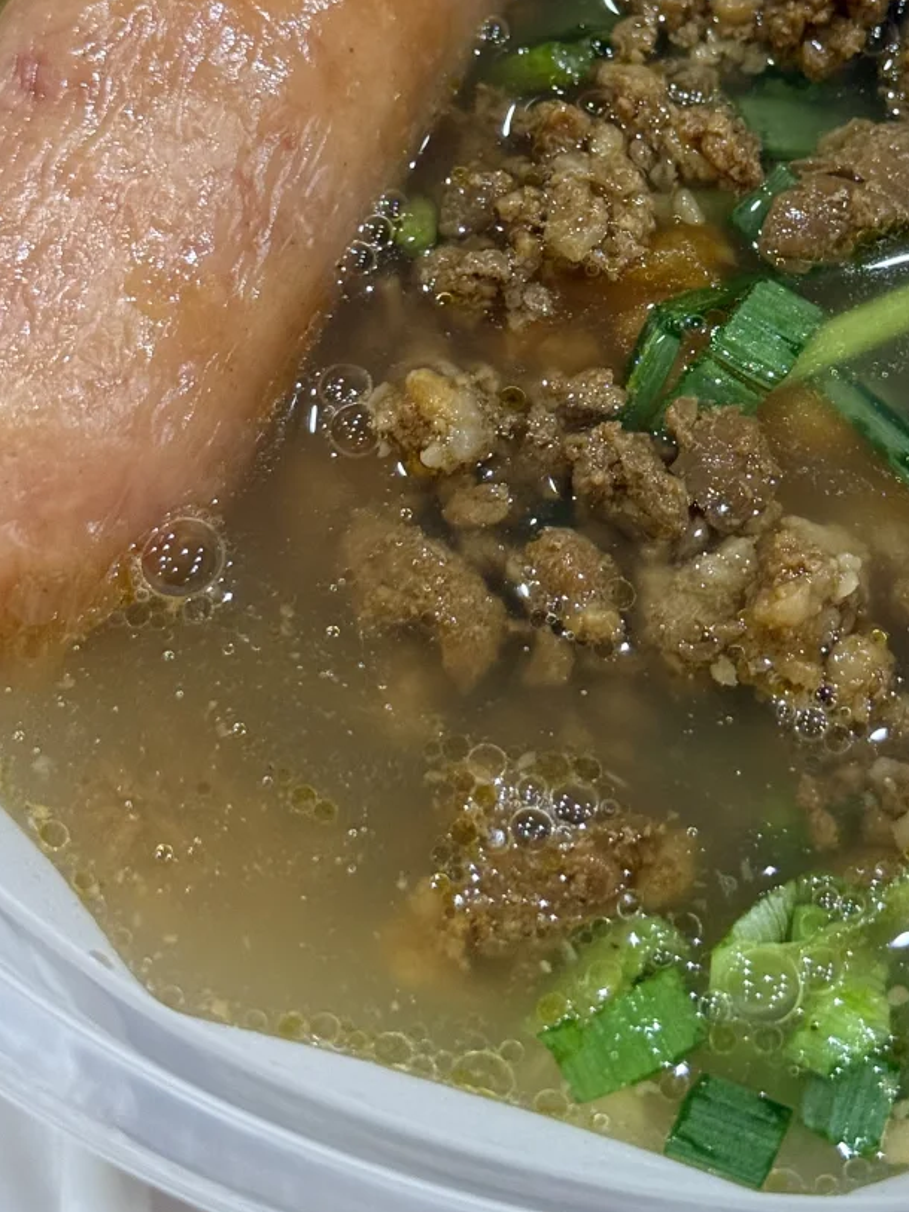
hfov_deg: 17.2
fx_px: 2975
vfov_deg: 22.7
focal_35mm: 85
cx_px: 763
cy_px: 268
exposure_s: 1/33
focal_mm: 6.76
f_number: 1.78
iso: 400
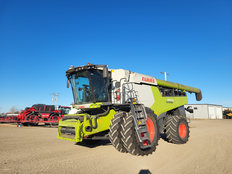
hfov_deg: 67.3
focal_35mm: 26
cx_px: 116
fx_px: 174
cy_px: 87
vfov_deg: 53.1
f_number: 1.8
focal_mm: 5.4
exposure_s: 1/2565
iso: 40
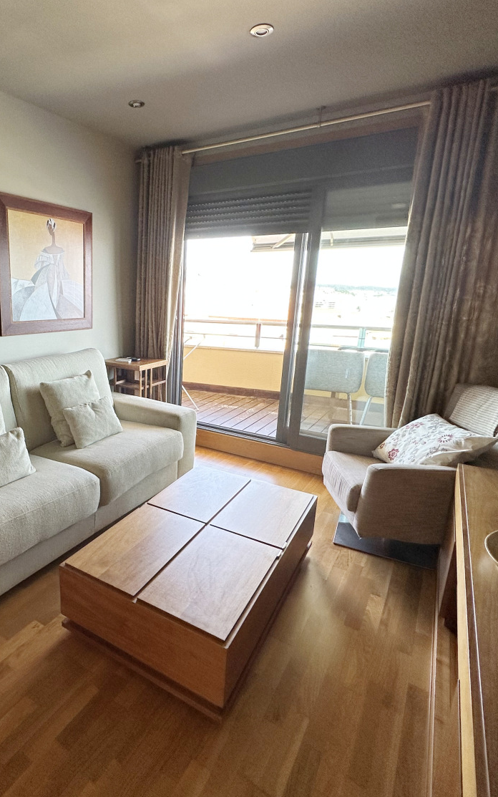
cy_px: 399
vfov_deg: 85.1
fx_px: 434
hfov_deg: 57.3
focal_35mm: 20
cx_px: 137
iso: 100
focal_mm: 2.22
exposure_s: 1/99
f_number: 2.2
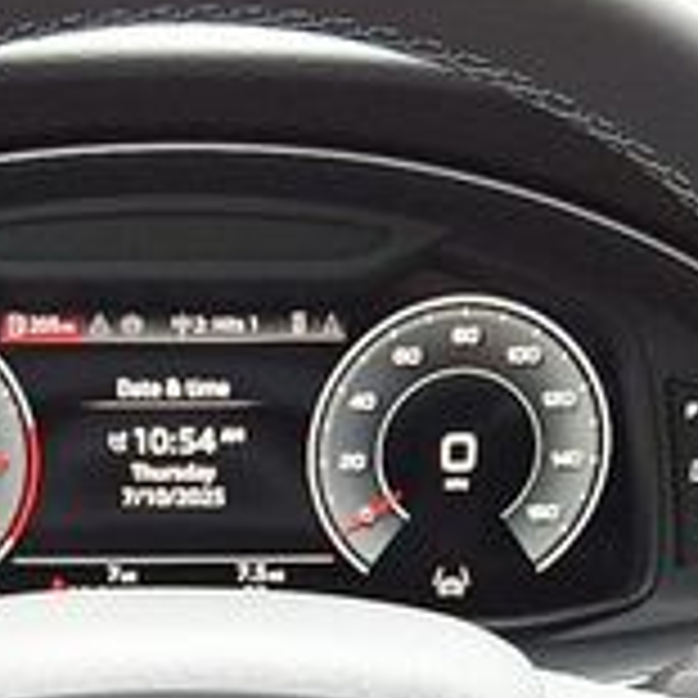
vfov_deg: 18.0
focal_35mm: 91
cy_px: 874
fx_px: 2076
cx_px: 153
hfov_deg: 18.9
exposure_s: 1/120
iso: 63
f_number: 1.8
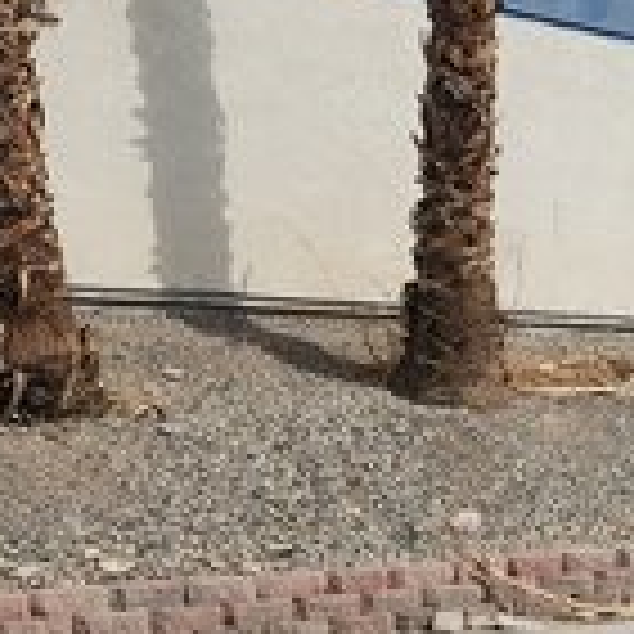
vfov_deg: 18.5
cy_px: 594
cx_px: 967
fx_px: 1906
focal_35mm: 92
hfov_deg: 17.0
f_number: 1.8
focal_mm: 5.4
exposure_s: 1/2128
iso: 20
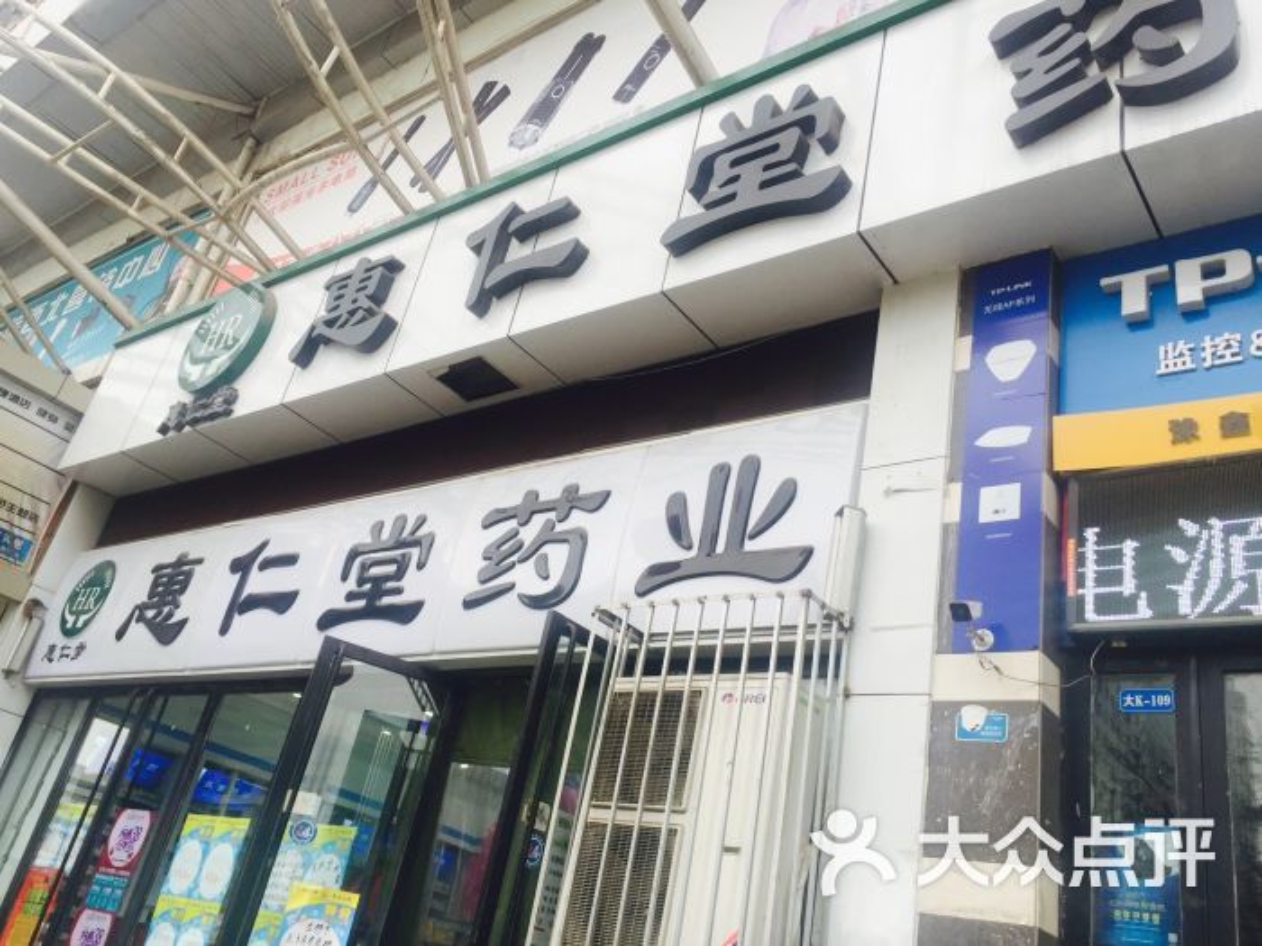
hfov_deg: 61.7
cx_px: 631
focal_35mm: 29
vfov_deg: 48.2
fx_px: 1057
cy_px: 473
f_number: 2.2
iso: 32
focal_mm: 4.15
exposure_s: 1/213
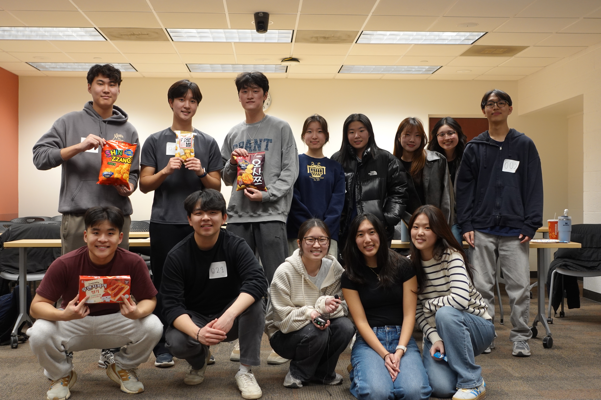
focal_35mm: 44
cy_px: 200
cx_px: 300
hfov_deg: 44.5
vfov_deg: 30.5
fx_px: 734
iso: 400
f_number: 2.8
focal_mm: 16.72
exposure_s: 1/50
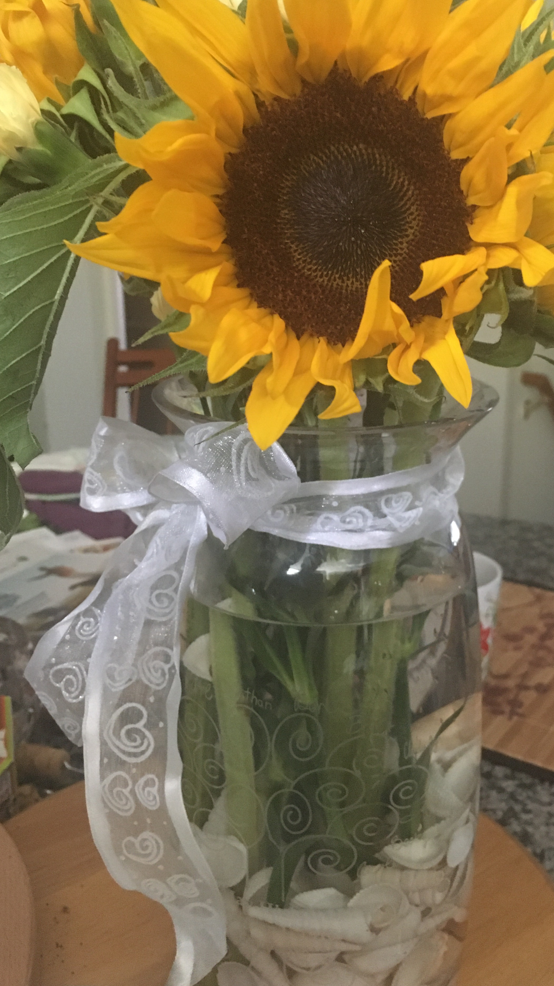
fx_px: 888
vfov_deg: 58.0
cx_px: 318
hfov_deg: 34.6
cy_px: 463
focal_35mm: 34
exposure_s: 1/15
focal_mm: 4.15
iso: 320
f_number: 2.2
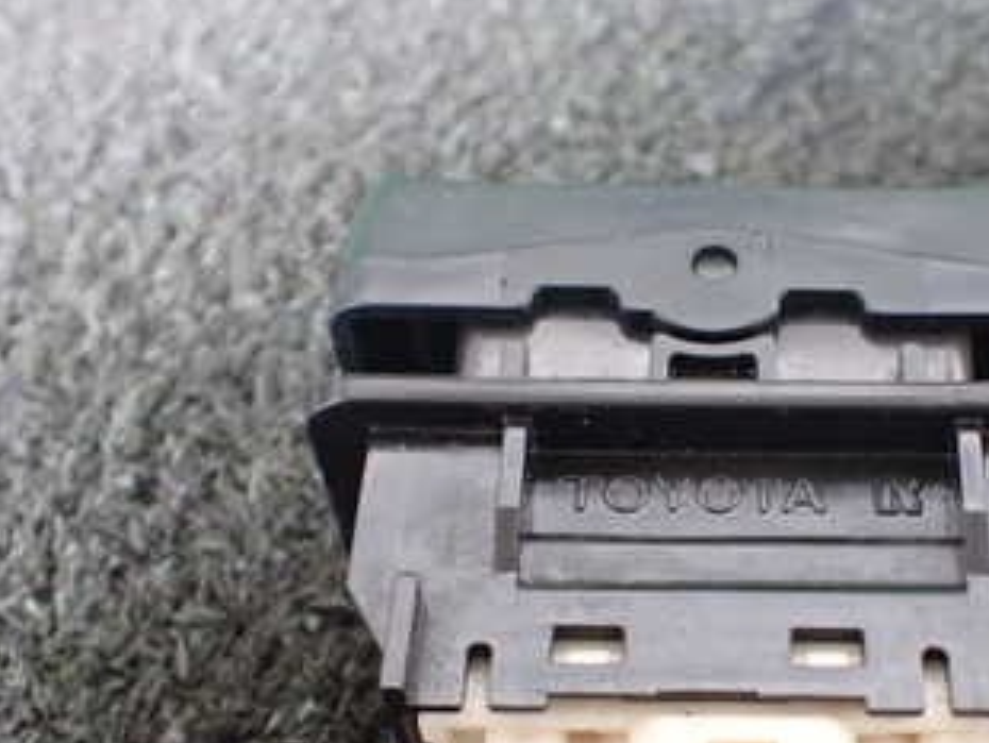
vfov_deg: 24.9
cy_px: 584
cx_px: 724
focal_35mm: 58
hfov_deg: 32.7
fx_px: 1658
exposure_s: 1/50
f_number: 2.3
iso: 800
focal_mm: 5.4
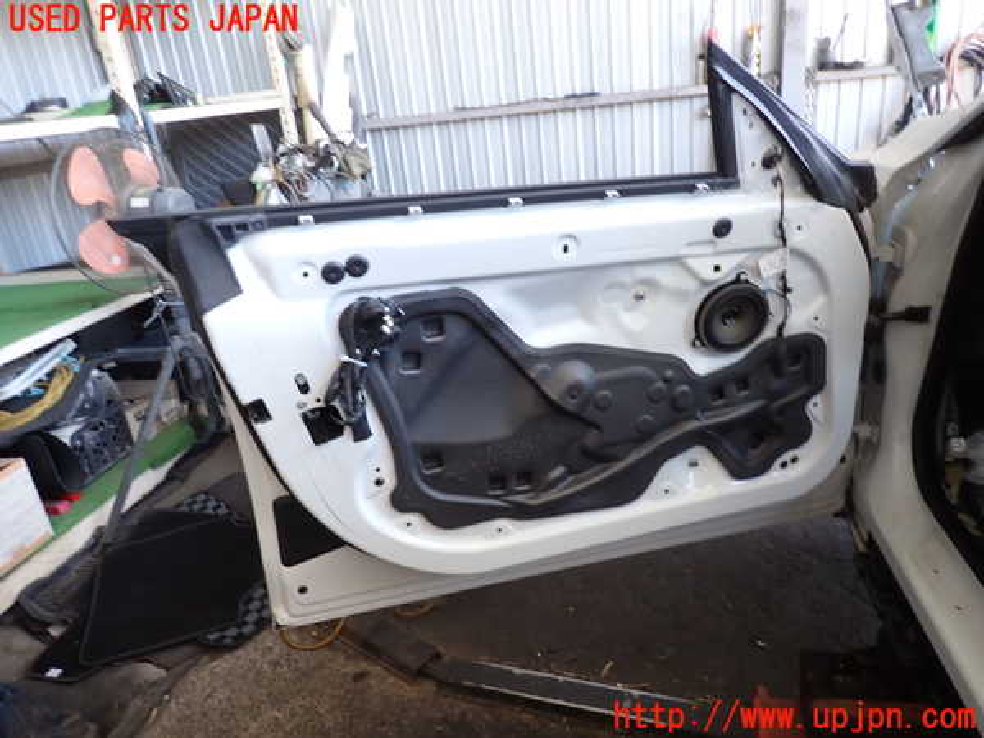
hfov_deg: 69.4
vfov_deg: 54.9
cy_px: 369
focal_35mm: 25
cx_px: 492
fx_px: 711
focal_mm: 4.5
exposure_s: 1/60
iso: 160
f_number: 2
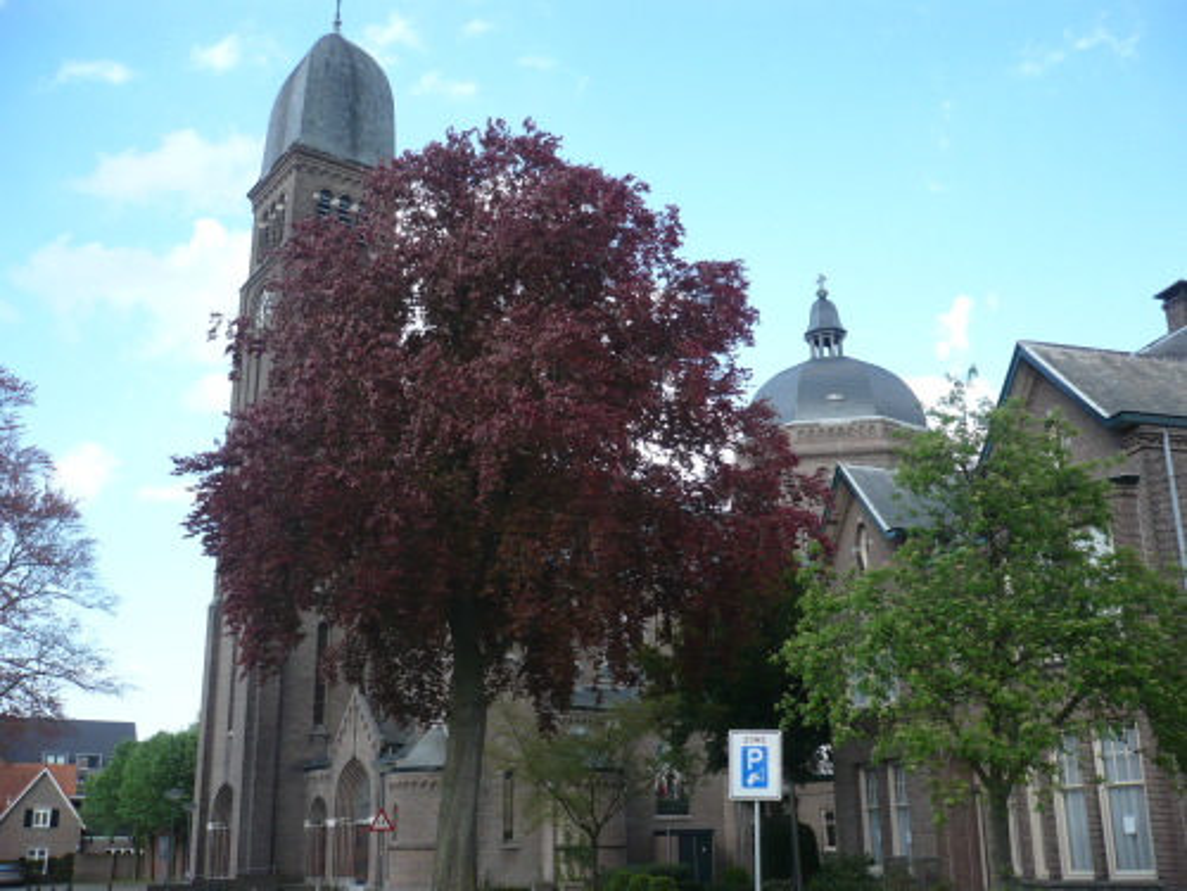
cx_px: 594
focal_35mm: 35
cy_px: 446
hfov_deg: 52.6
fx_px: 1200
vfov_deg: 40.7
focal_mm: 5.8
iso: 100
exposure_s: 1/320
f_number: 2.8
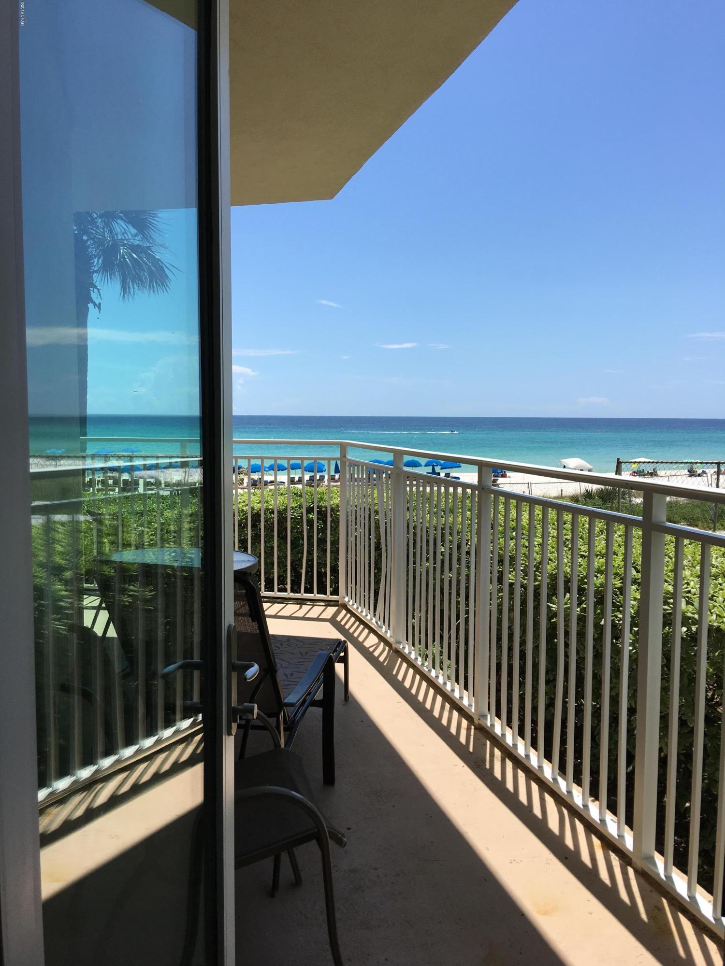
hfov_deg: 48.2
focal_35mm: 29
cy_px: 483
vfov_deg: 61.7
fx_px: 810
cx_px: 362
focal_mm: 4.15
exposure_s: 1/1748
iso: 25
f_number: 2.2
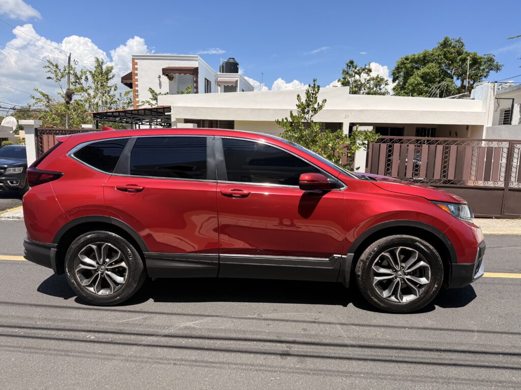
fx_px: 361
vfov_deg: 56.8
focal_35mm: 24
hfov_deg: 71.6
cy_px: 195
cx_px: 260
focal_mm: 6.76
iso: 80
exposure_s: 1/3953
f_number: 1.78
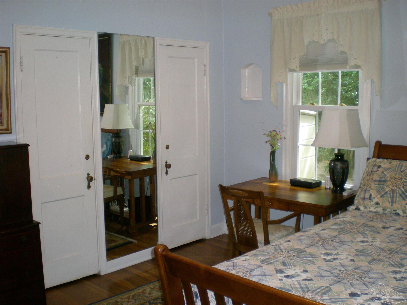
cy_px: 152
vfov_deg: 37.7
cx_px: 204
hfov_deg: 49.0
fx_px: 447
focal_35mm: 38
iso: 148
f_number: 3.1
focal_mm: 6.3
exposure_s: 1/30
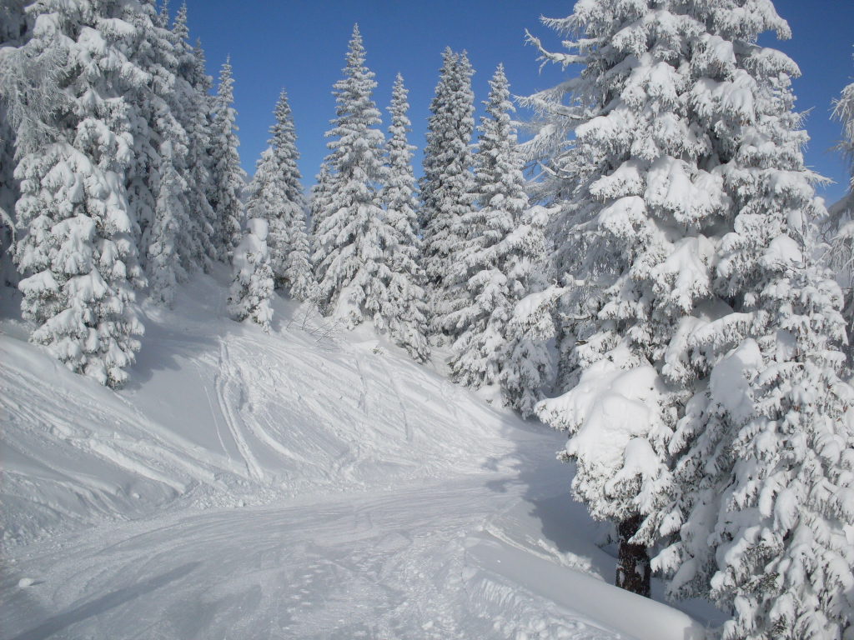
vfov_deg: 37.7
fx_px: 937
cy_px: 320
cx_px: 427
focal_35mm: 38
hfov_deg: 49.0
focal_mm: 6.3
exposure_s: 1/750
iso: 80
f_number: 8.4
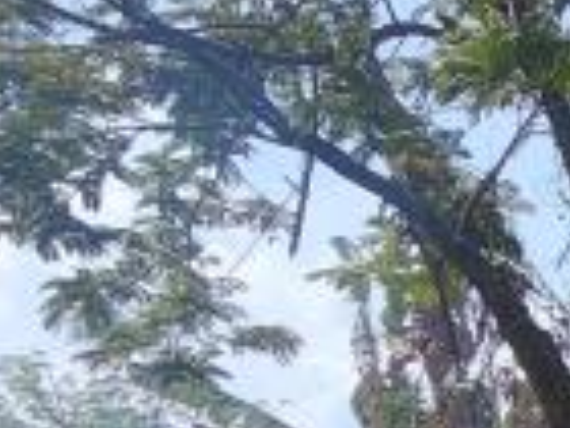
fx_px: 1927
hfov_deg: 12.9
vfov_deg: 11.7
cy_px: 758
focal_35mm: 117
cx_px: 1360
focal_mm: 2.13
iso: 50
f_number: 2.4
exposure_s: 1/1089
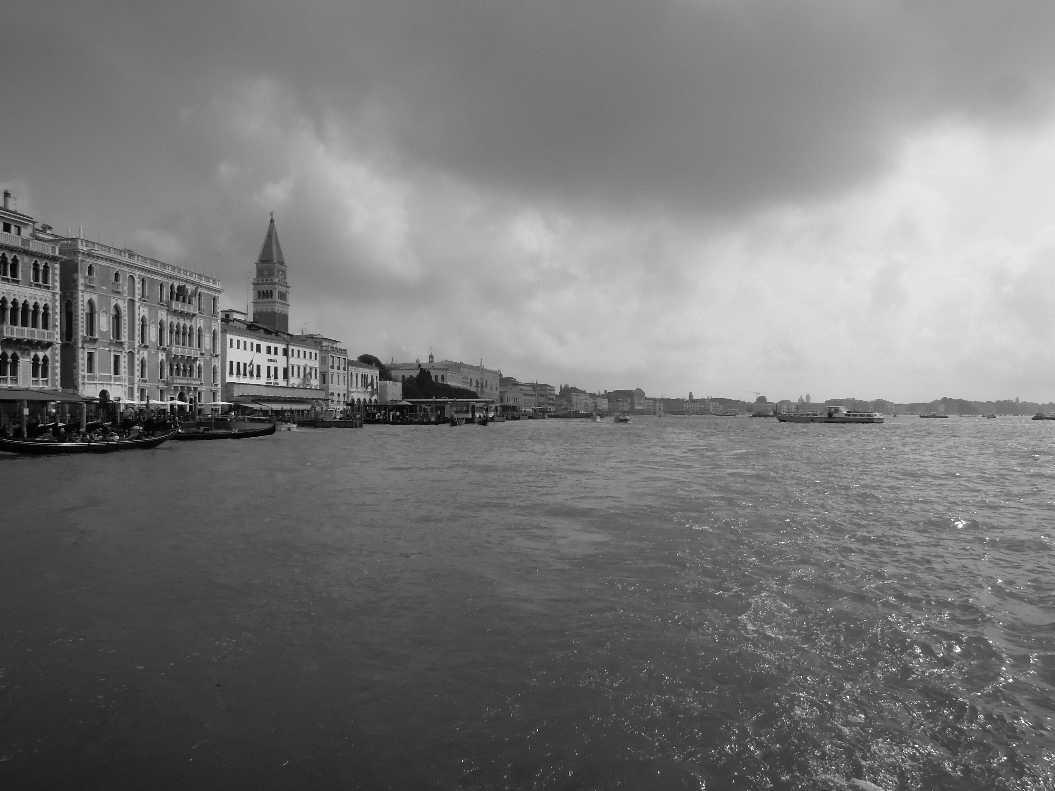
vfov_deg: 56.8
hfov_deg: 71.6
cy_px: 396
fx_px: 731
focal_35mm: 24
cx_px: 528
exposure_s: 1/1000
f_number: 8
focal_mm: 4.3
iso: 160
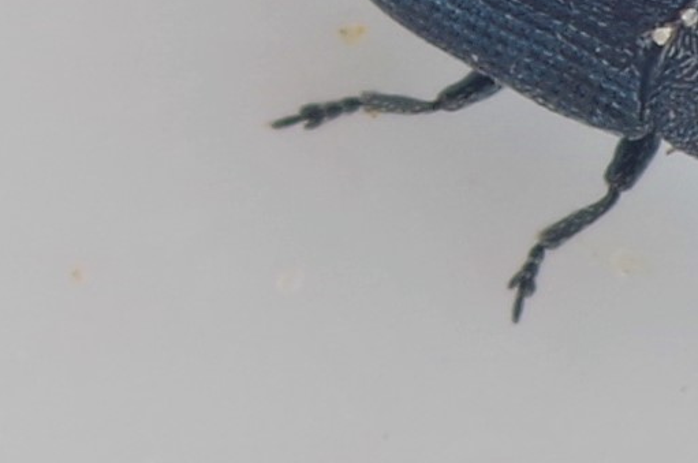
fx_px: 5304
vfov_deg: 5.0
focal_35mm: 274
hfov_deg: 7.5
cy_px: 26
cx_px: 631
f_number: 10
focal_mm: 90
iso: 100
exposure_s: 1/60
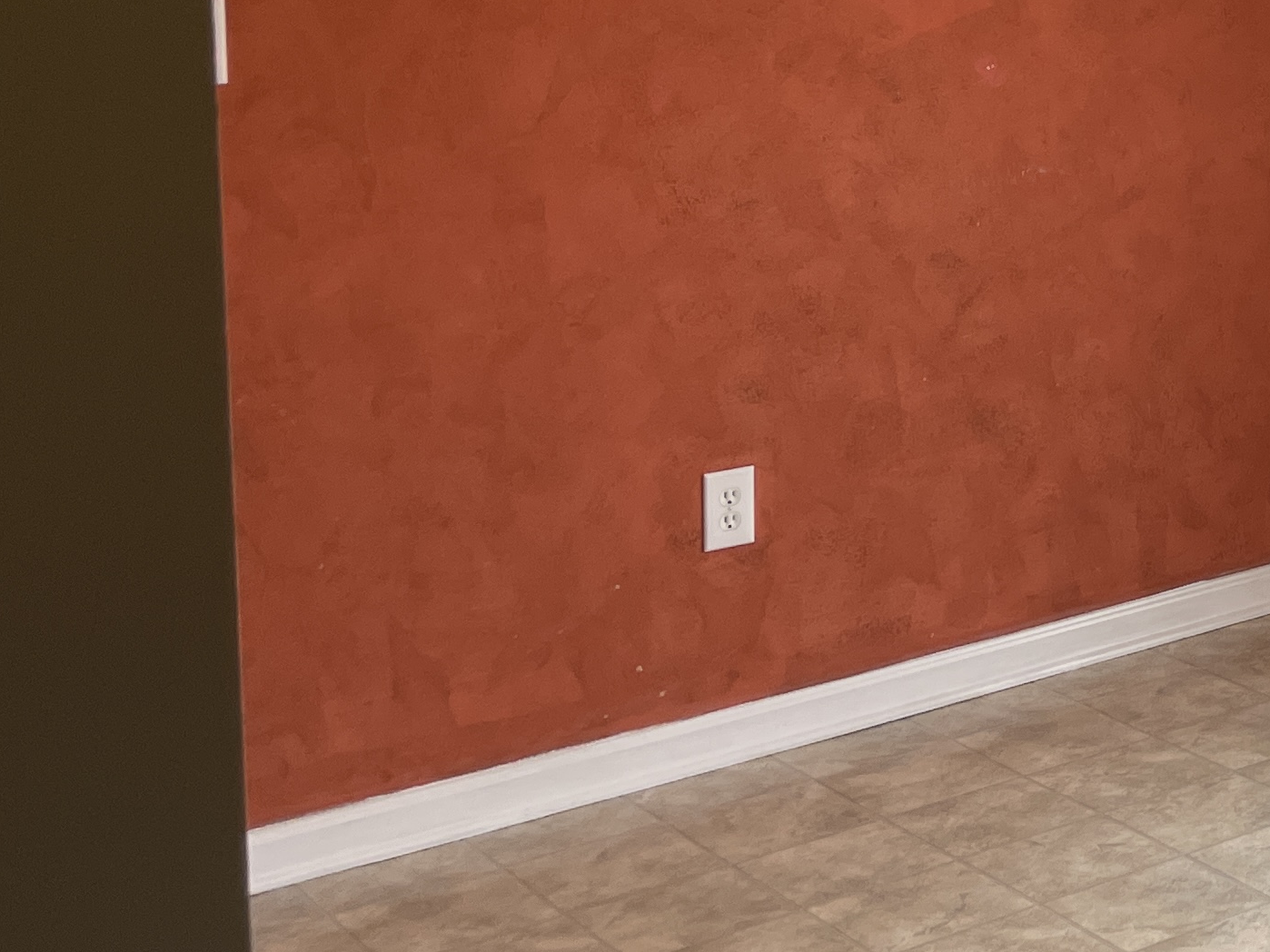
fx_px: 2751
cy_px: -71
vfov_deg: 18.9
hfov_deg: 22.3
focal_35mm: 75
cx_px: 1791
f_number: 1.6
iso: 32
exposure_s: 1/123
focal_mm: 4.2
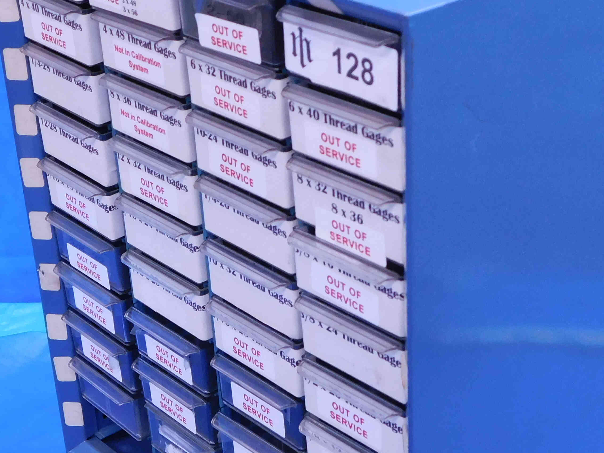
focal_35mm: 73
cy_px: 289
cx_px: 296
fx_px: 1274
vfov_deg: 20.1
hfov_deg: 26.7
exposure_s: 1/30
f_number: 3.5
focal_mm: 6.3
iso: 280
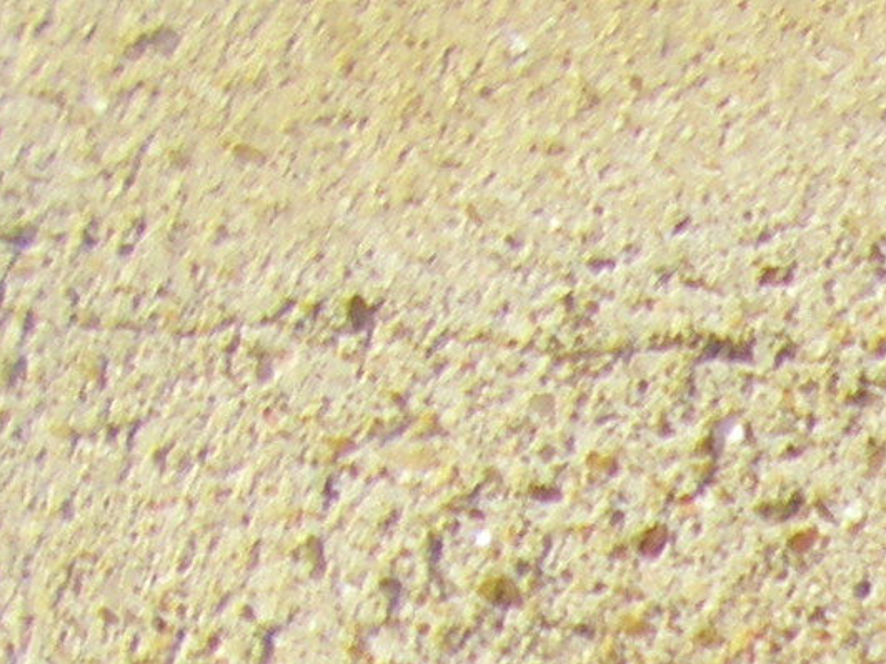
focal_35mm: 233
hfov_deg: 7.6
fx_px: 5964
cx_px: 2490
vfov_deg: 6.0
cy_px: 1824
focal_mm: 6.3
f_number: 7
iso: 64
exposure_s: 1/160
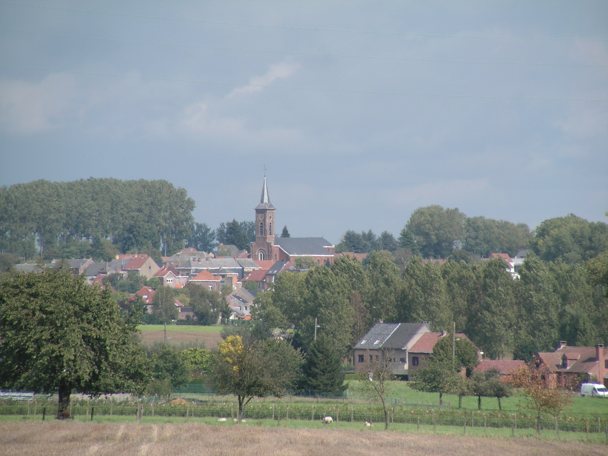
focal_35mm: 290
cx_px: 304
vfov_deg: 5.1
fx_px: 5094
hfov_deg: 6.8
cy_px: 228
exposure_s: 1/800
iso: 50
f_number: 3.2
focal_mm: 48
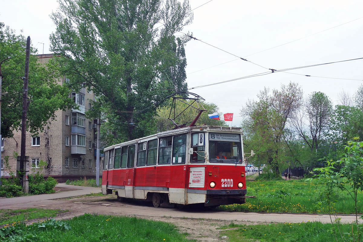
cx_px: 182
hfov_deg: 45.4
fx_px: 434
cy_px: 121
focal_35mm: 43
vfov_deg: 31.2
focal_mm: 16.01
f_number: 4.5
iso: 125
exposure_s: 1/500
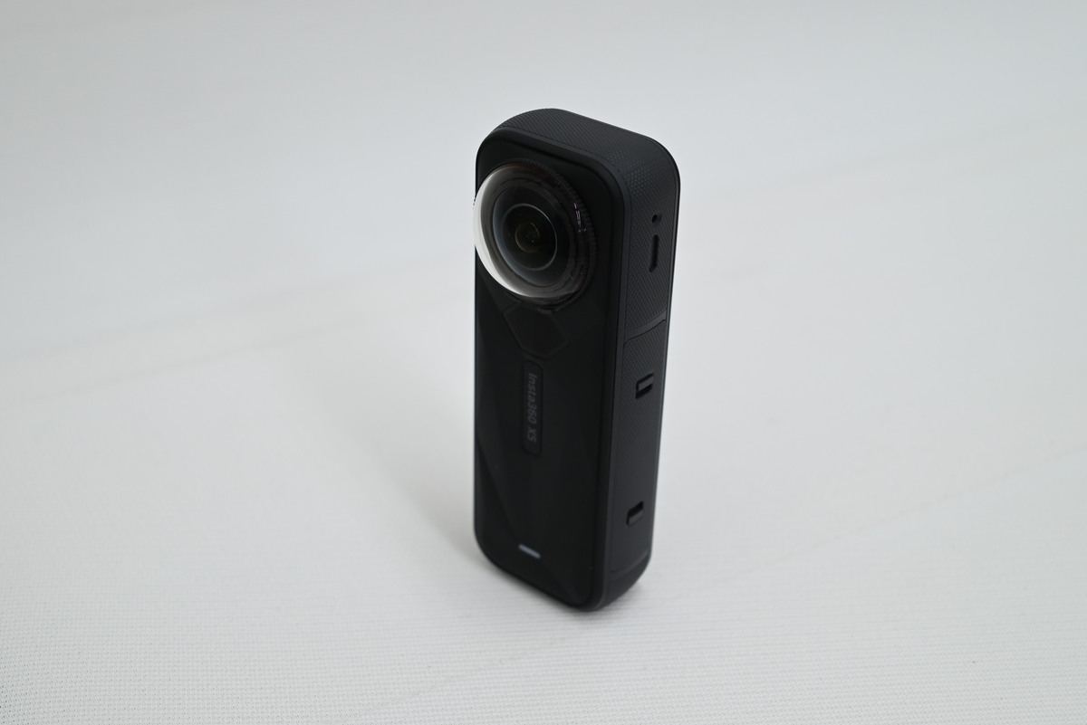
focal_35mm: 48
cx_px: 544
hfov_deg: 41.1
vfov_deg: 28.1
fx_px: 1450
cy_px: 362
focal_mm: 48
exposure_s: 1/50
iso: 400
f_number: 6
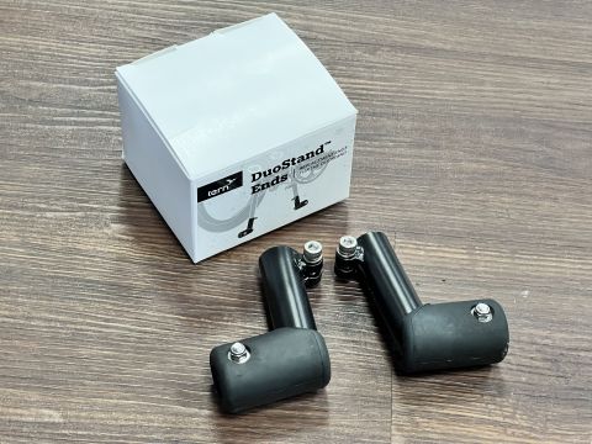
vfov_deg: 19.1
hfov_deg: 25.3
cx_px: 296
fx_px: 1317
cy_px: 222
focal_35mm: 77
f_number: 2.8
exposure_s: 1/50
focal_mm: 9
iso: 320
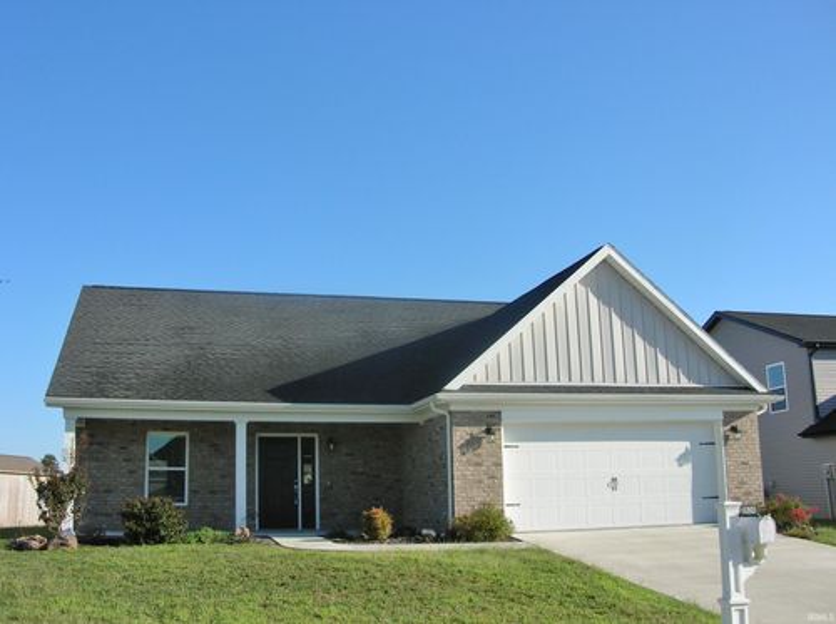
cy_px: 312
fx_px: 868
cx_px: 418
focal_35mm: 36
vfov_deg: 39.5
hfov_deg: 51.4
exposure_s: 1/497
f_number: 3.7
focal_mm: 6
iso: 50
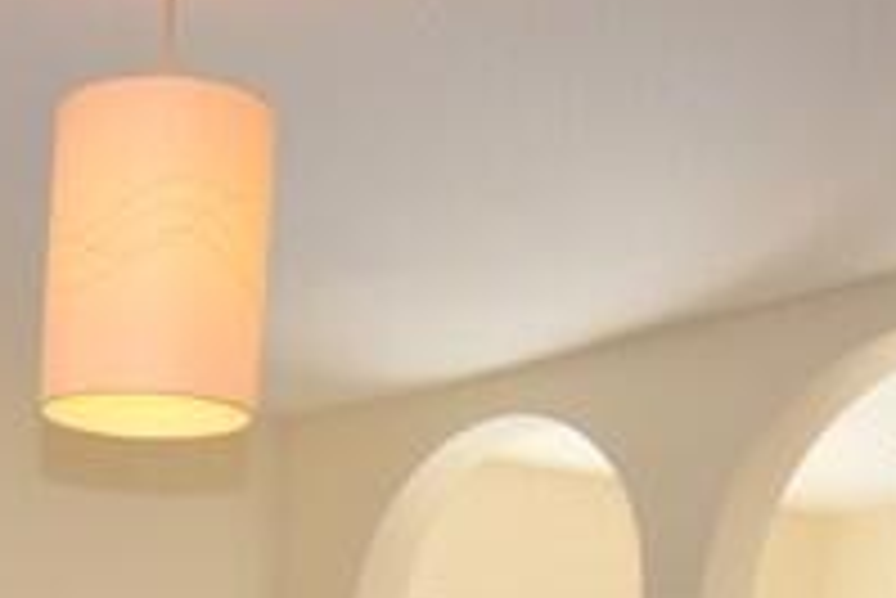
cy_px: 1140
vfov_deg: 15.0
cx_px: -59
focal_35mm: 77
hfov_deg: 24.7
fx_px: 1918
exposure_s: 1/200
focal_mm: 10
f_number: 5
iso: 640
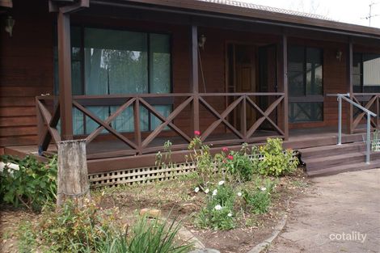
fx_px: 475
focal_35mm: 45
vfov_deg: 29.8
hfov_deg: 43.6
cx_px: 190
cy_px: 126
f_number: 6.3
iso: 100
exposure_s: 1/80
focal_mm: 30
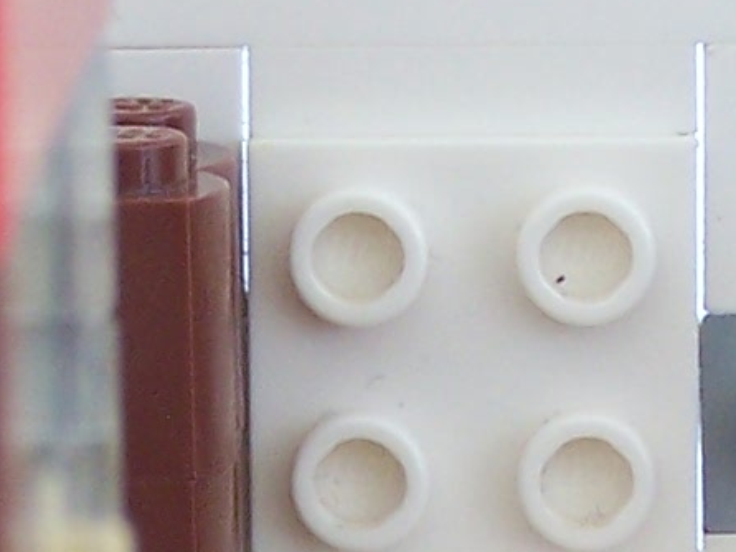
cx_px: 711
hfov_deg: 4.6
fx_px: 9211
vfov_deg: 3.4
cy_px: 1097
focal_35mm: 433
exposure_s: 1/15
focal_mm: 12.4
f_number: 3.2
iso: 100
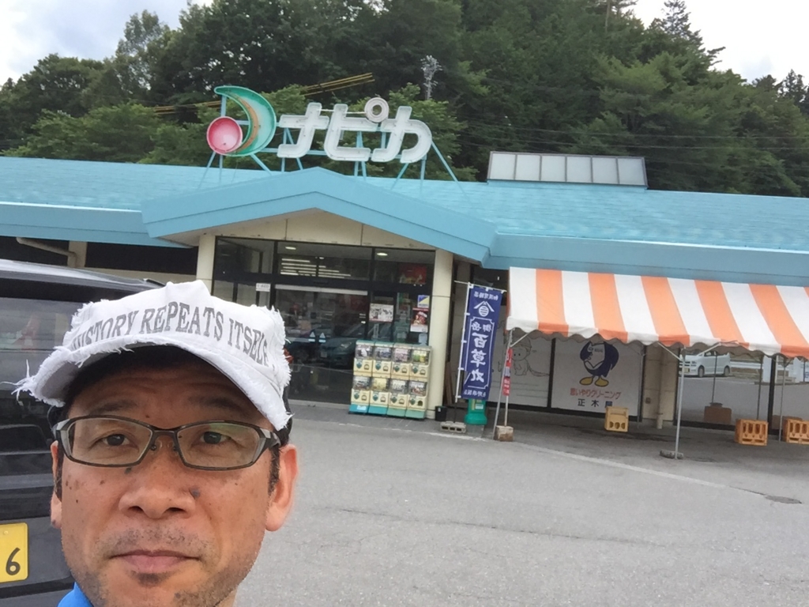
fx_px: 724
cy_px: 304
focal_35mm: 31
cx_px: 404
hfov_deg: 58.4
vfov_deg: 45.4
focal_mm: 2.65
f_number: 2.2
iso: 32
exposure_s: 1/604
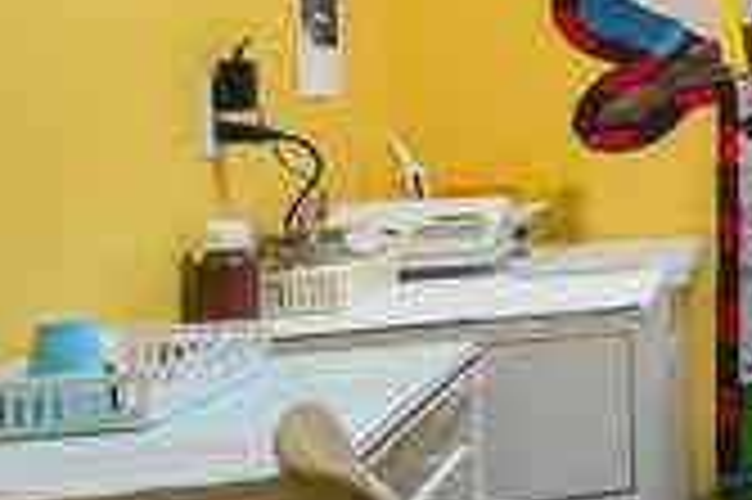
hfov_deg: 23.1
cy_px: 300
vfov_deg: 25.9
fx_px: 1085
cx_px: 1313
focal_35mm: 52
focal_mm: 14
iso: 1000
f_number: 10
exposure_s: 1/15
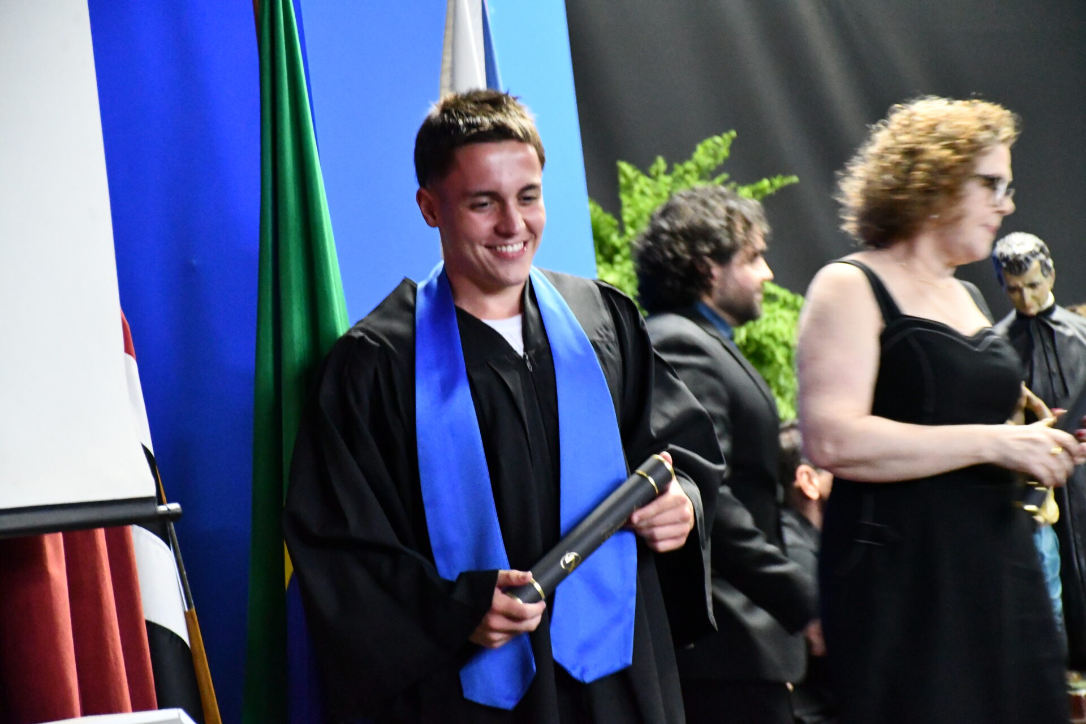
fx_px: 4072
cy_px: 362
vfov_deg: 10.2
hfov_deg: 15.2
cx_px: 543
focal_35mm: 135
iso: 12800
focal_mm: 90
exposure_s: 1/30
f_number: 5.3
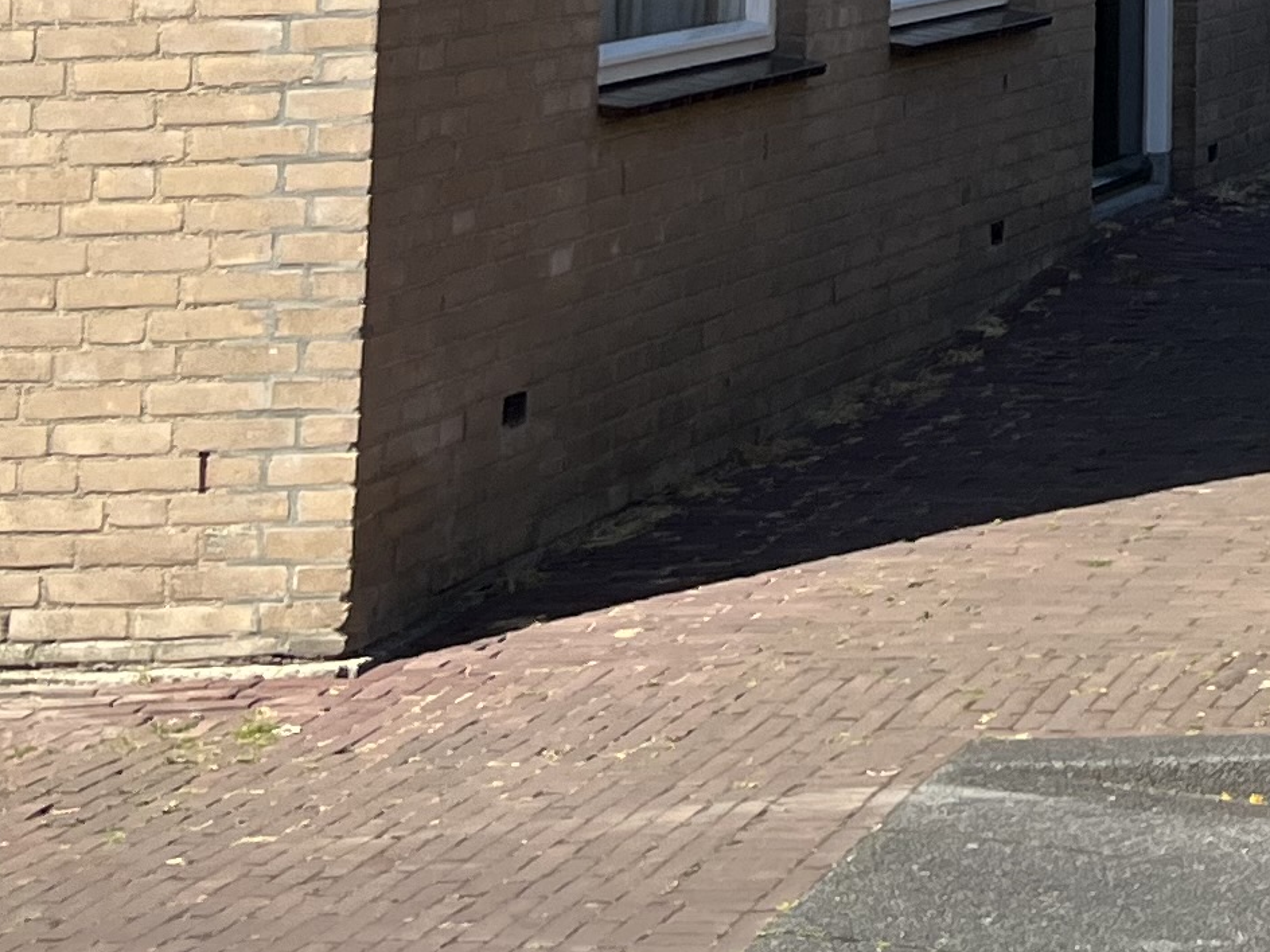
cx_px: 2165
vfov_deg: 11.8
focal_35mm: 111
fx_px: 4072
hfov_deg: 15.6
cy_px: -1034
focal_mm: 5.1
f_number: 1.6
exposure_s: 1/2571
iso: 50
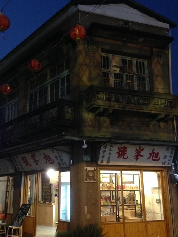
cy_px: 119
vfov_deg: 47.9
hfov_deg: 36.8
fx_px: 267
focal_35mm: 39
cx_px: 80
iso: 400
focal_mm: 4.12
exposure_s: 1/17
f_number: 2.4
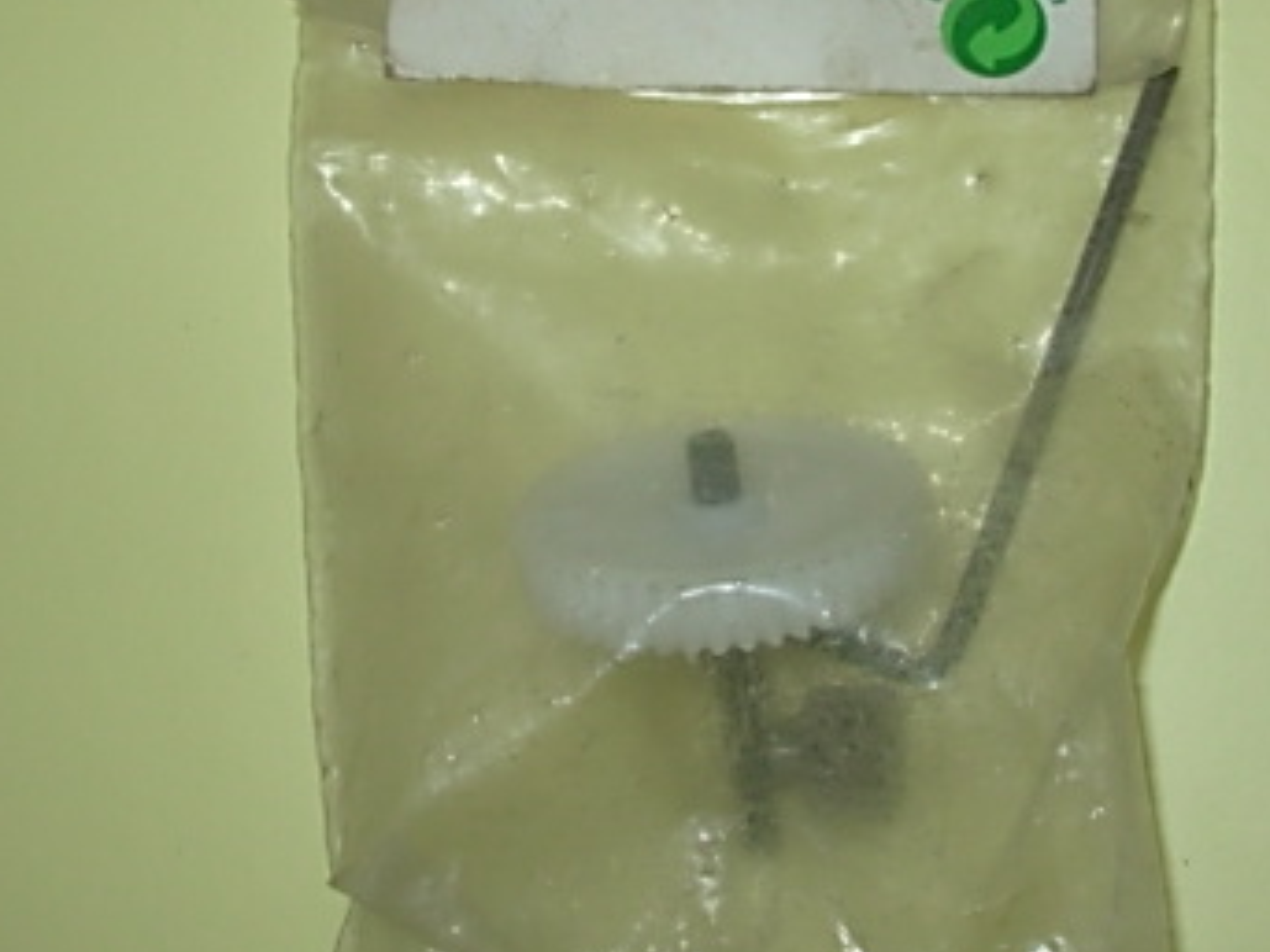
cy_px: 293
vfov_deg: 20.6
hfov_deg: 27.4
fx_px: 2604
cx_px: 759
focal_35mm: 71
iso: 50
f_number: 4.9
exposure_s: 1/32
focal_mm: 6.3
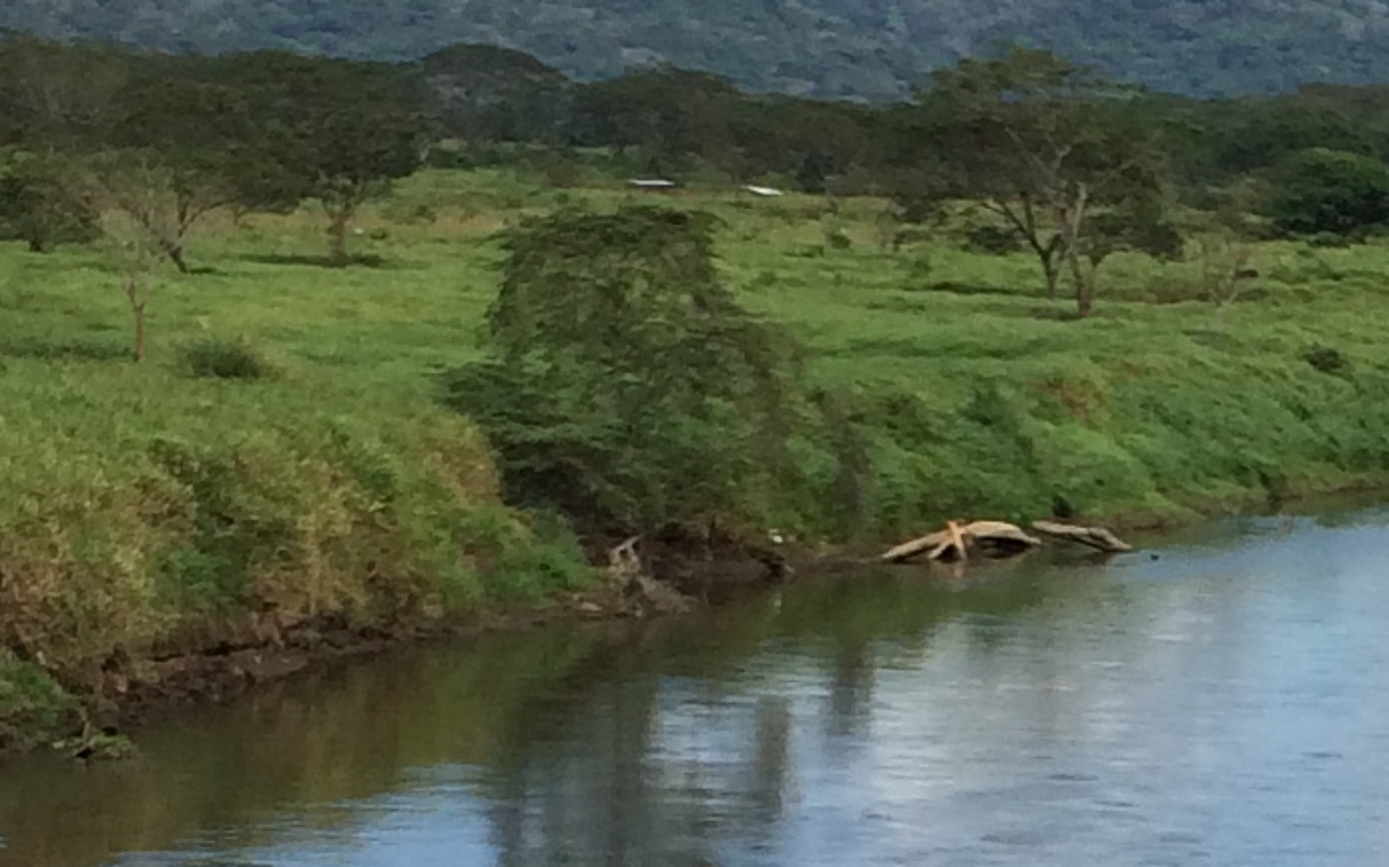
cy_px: 1088
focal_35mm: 145
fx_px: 5487
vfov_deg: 8.9
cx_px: 1851
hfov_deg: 13.8
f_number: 2.2
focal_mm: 4.15
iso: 32
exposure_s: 1/2053
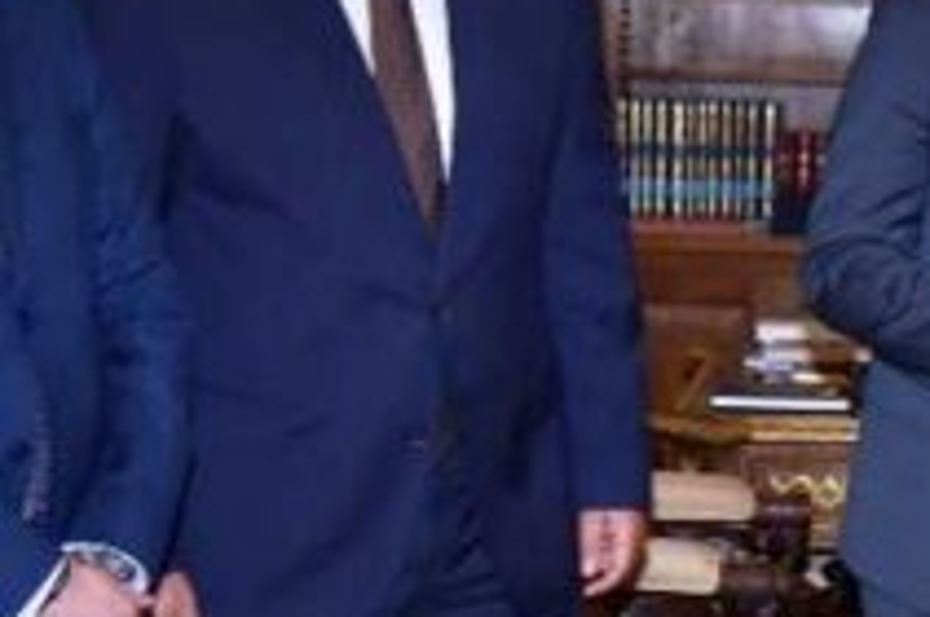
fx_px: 2940
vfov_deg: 11.9
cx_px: 1300
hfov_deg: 16.7
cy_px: 546
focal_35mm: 114
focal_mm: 32
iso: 2000
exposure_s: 1/500
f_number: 4
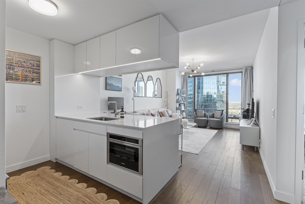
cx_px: 152
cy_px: 102
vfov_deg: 70.4
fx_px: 144
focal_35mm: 17
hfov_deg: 93.3
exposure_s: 1/125
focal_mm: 17
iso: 320
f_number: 11
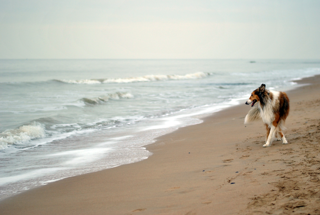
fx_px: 668
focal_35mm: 75
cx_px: 160
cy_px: 108
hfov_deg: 26.9
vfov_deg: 18.3
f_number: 1.8
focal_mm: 50
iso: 280
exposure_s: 1/4000
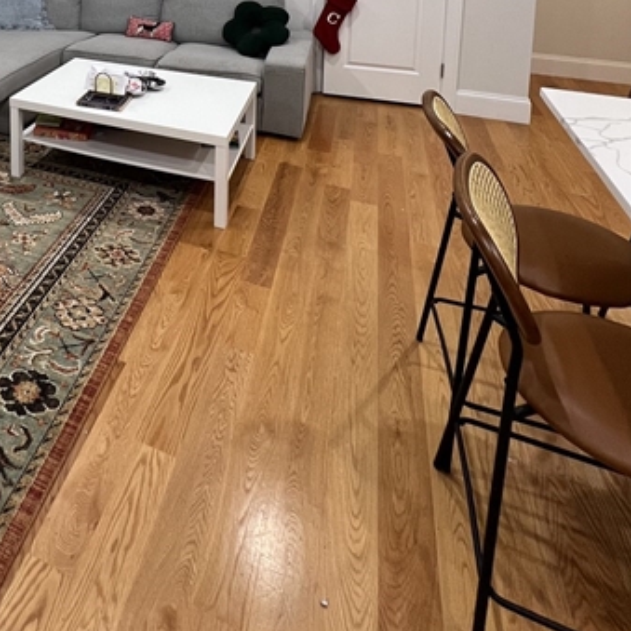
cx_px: 99
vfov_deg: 46.6
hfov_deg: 55.2
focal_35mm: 26
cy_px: -48
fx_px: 536
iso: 125
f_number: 1.8
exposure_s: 1/60
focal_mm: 1.57
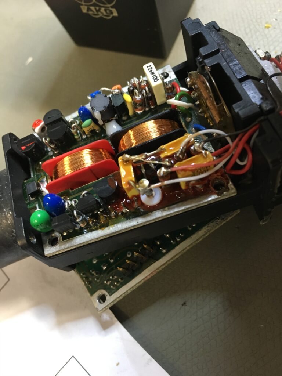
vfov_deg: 61.7
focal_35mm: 29
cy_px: 188
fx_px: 315
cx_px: 141
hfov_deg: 48.2
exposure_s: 1/33
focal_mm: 4.15
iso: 160
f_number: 2.2
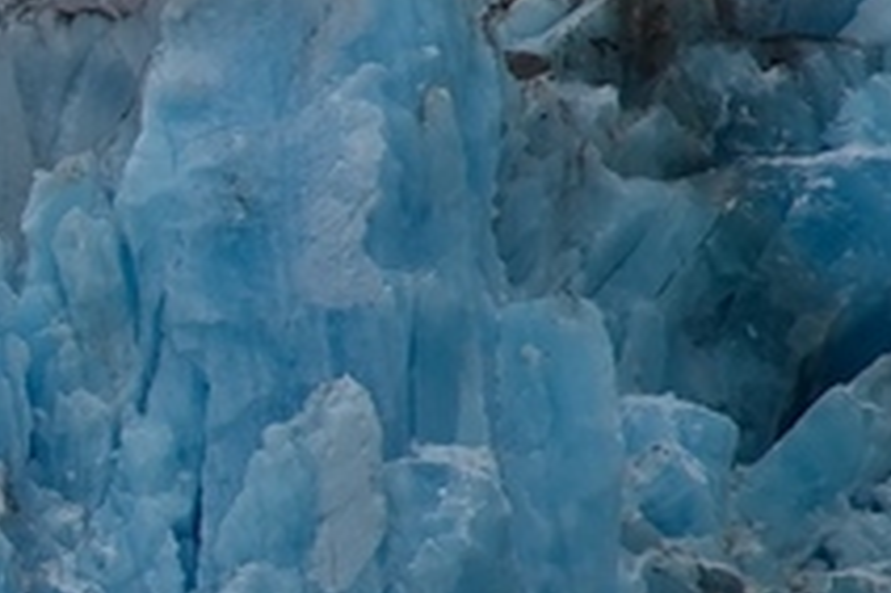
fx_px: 17929
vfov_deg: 1.9
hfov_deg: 2.8
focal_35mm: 725
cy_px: 538
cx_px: -1496
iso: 100
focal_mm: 120
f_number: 6.3
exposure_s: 1/250
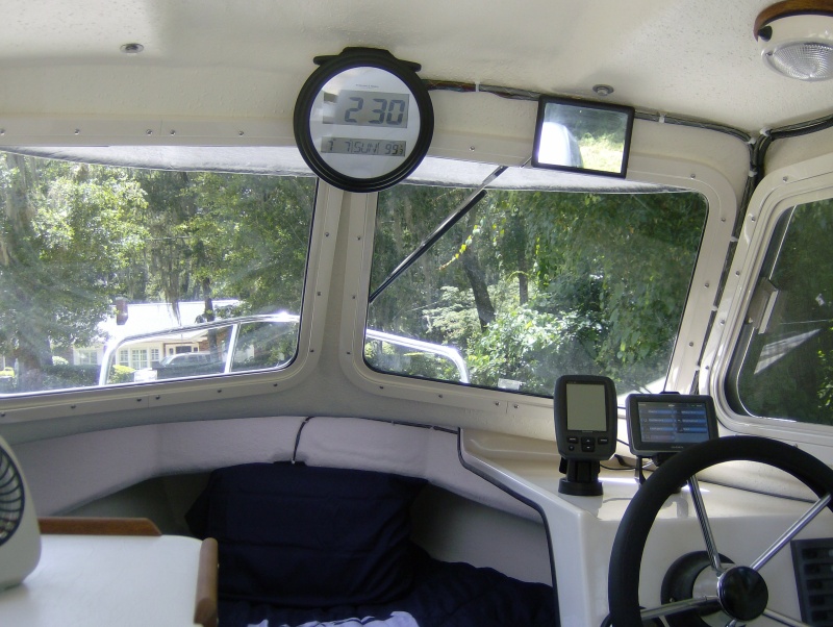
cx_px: 416
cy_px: 314
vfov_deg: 39.7
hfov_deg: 51.3
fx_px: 867
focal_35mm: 36
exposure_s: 1/206
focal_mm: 6
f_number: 2.8
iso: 100
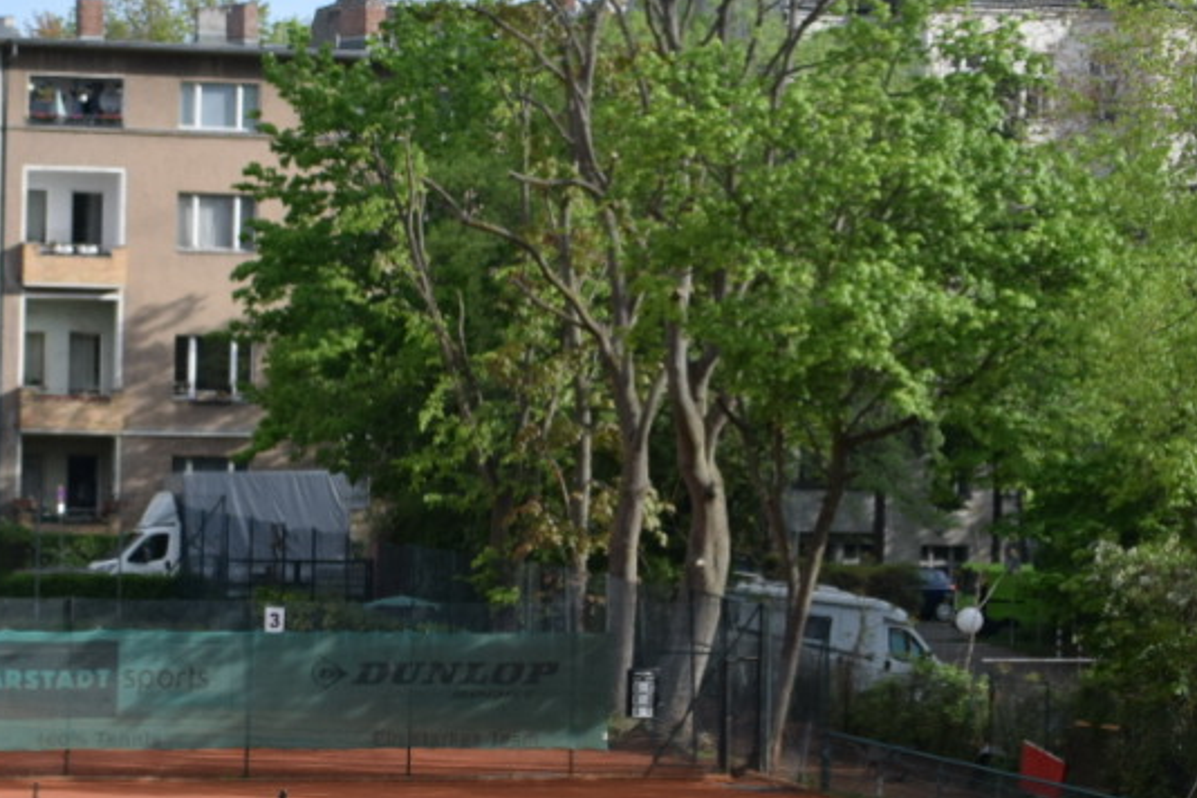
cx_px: 637
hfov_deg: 11.3
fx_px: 6051
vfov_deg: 7.5
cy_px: 630
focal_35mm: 182
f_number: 4.5
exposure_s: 1/1000
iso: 400
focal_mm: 40
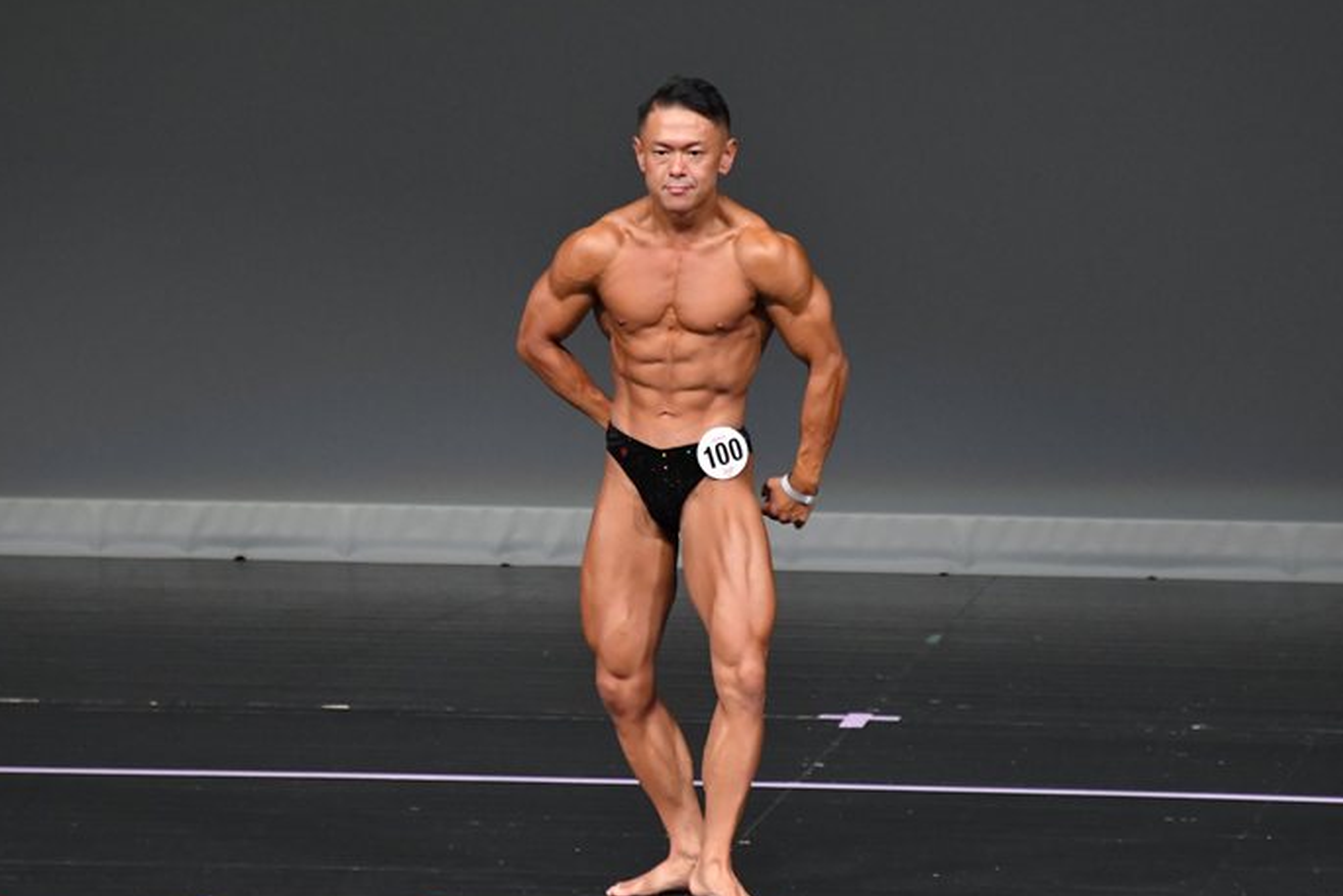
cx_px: 673
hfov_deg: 4.9
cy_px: 451
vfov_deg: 3.2
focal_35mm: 424
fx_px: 15820
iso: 4000
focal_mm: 250
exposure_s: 1/400
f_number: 5.6
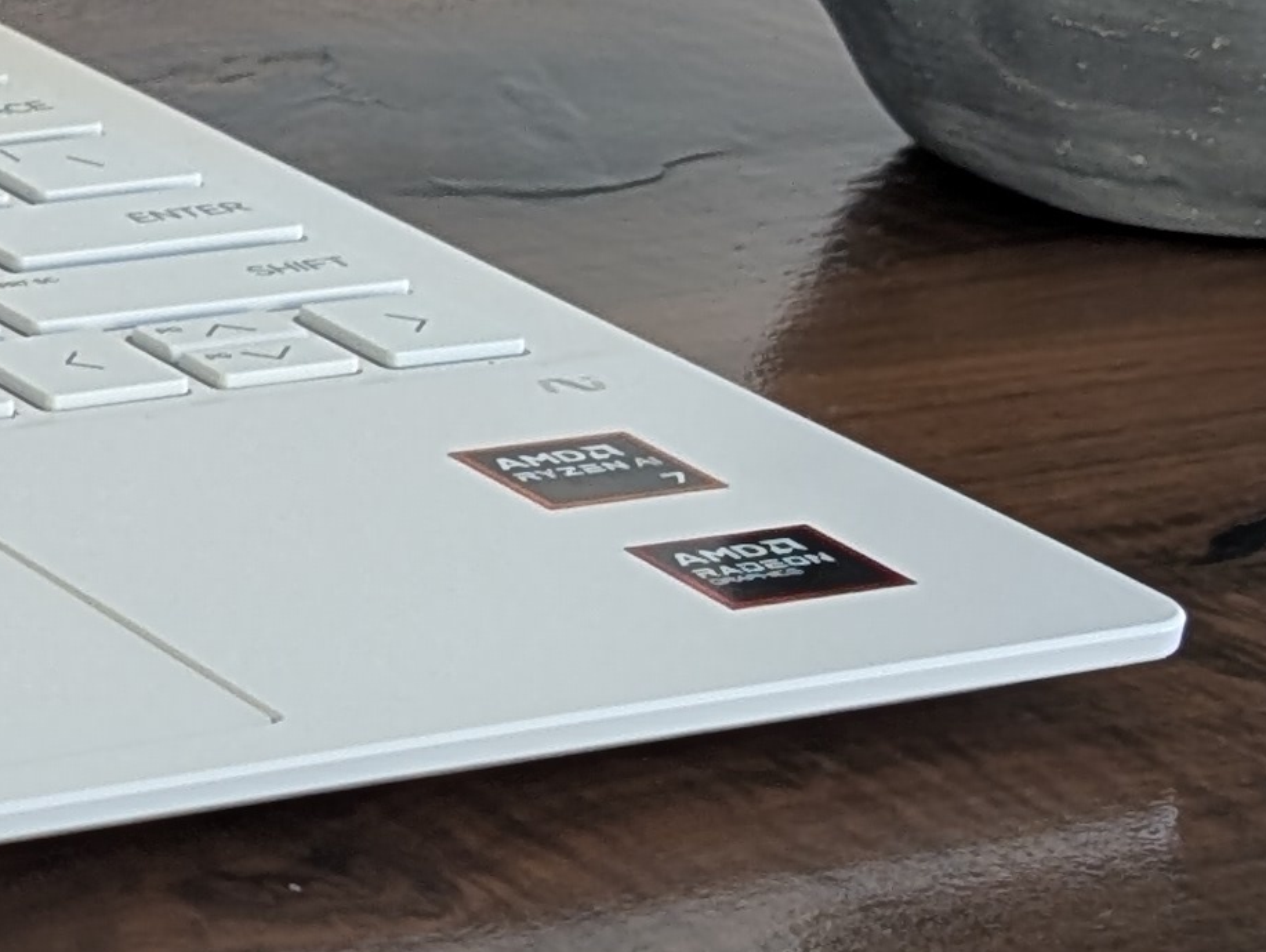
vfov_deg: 6.8
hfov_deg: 8.7
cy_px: -377
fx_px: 7982
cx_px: -1034
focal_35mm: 218
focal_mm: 6.9
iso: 25
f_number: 1.68
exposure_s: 1/26
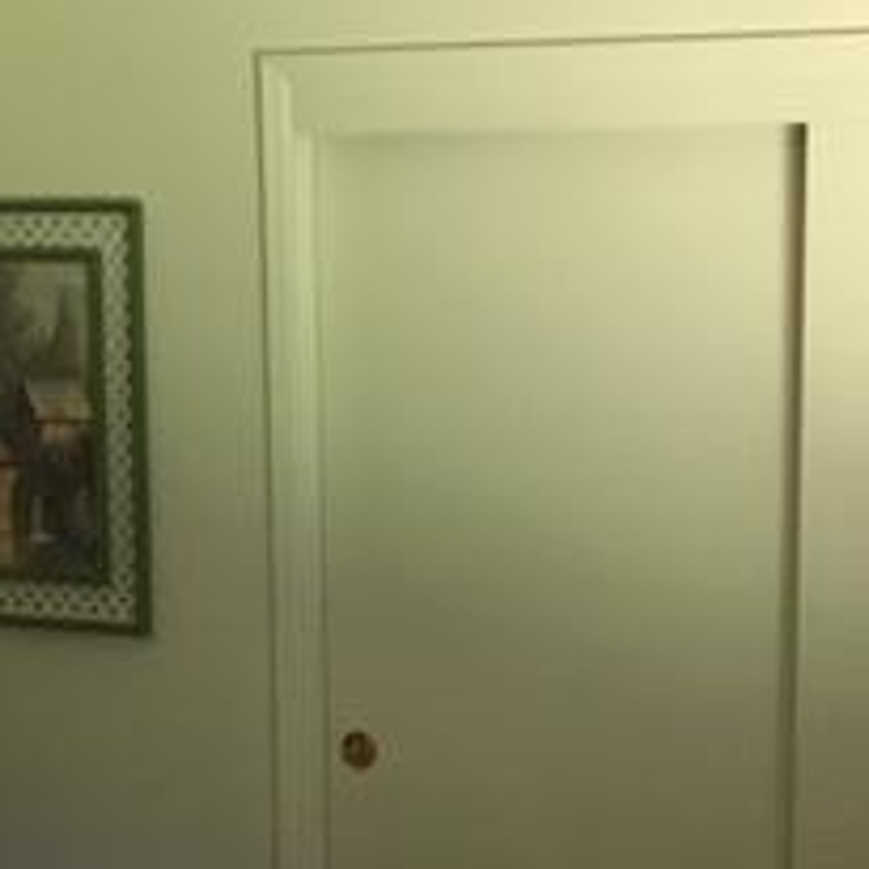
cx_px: 742
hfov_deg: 21.3
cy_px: 801
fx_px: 2272
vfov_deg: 21.1
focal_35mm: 80
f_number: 2.2
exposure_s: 1/15
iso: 200
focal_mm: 4.15
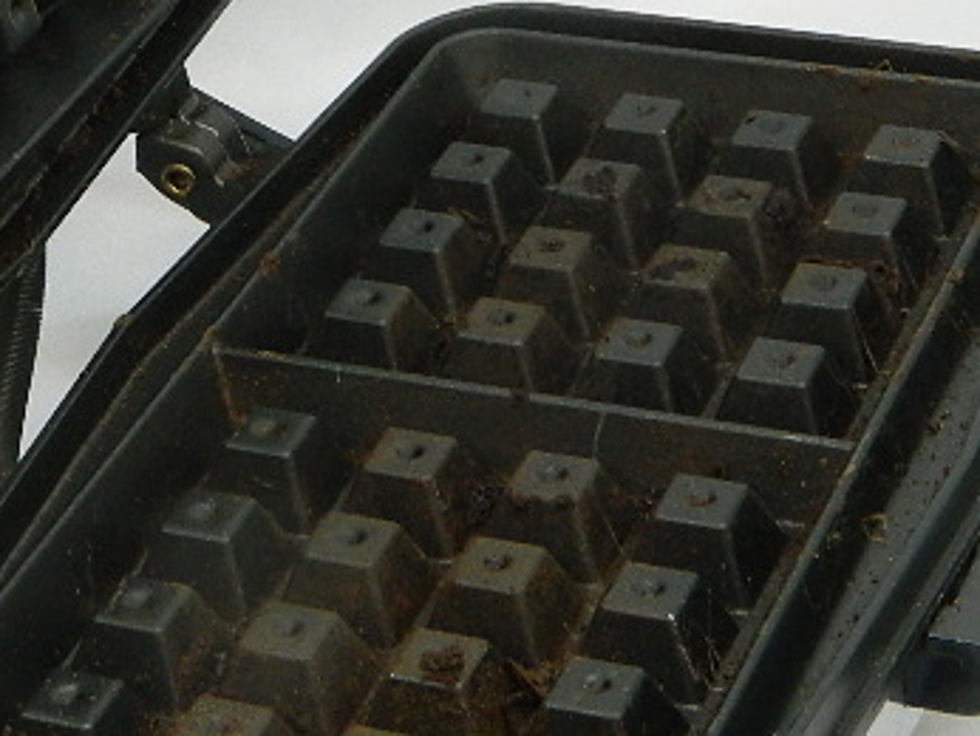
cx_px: 198
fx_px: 3938
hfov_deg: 14.1
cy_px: 156
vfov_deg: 10.7
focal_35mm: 139
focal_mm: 8.4
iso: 125
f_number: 3.6
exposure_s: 1/30
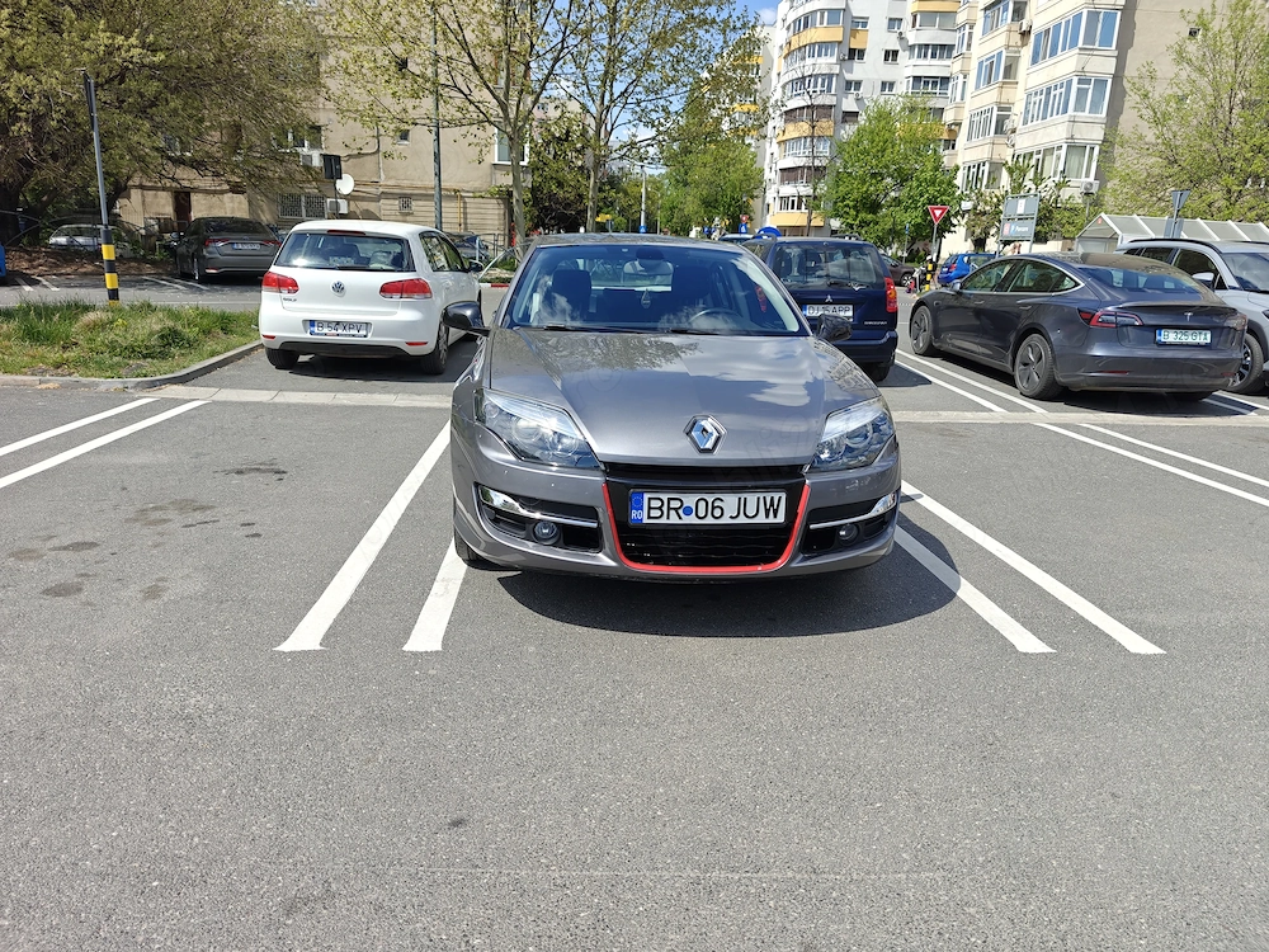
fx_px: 843
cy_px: 476
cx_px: 634
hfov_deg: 73.9
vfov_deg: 58.9
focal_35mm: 23
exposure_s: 1/1486
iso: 50
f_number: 1.6
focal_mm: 6.06
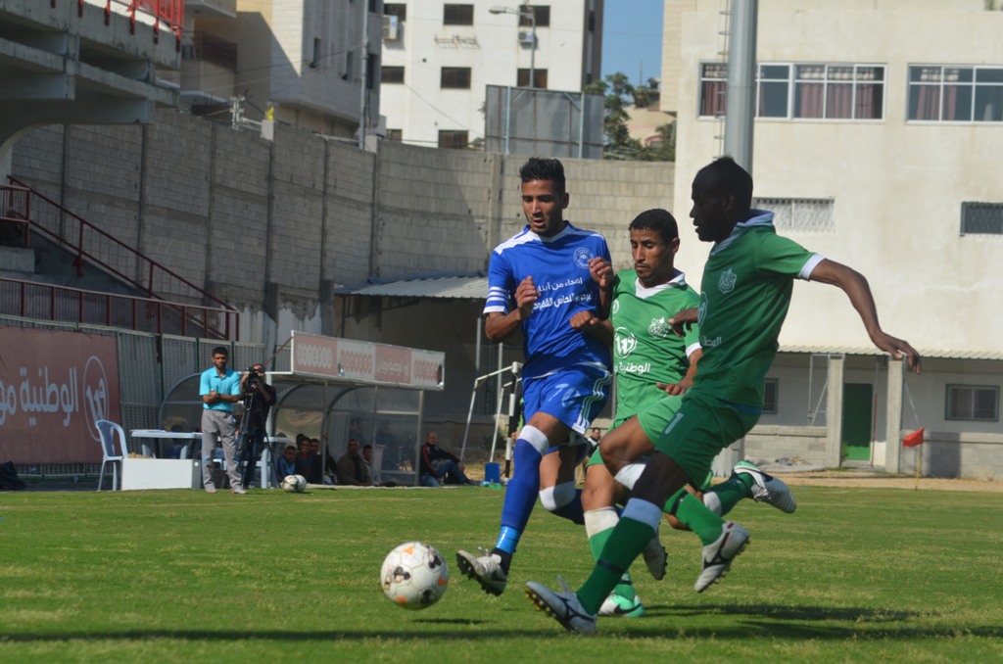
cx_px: 502
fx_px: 4379
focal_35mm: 158
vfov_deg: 8.7
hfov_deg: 13.1
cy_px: 332
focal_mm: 105
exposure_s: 1/1000
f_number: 8
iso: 200
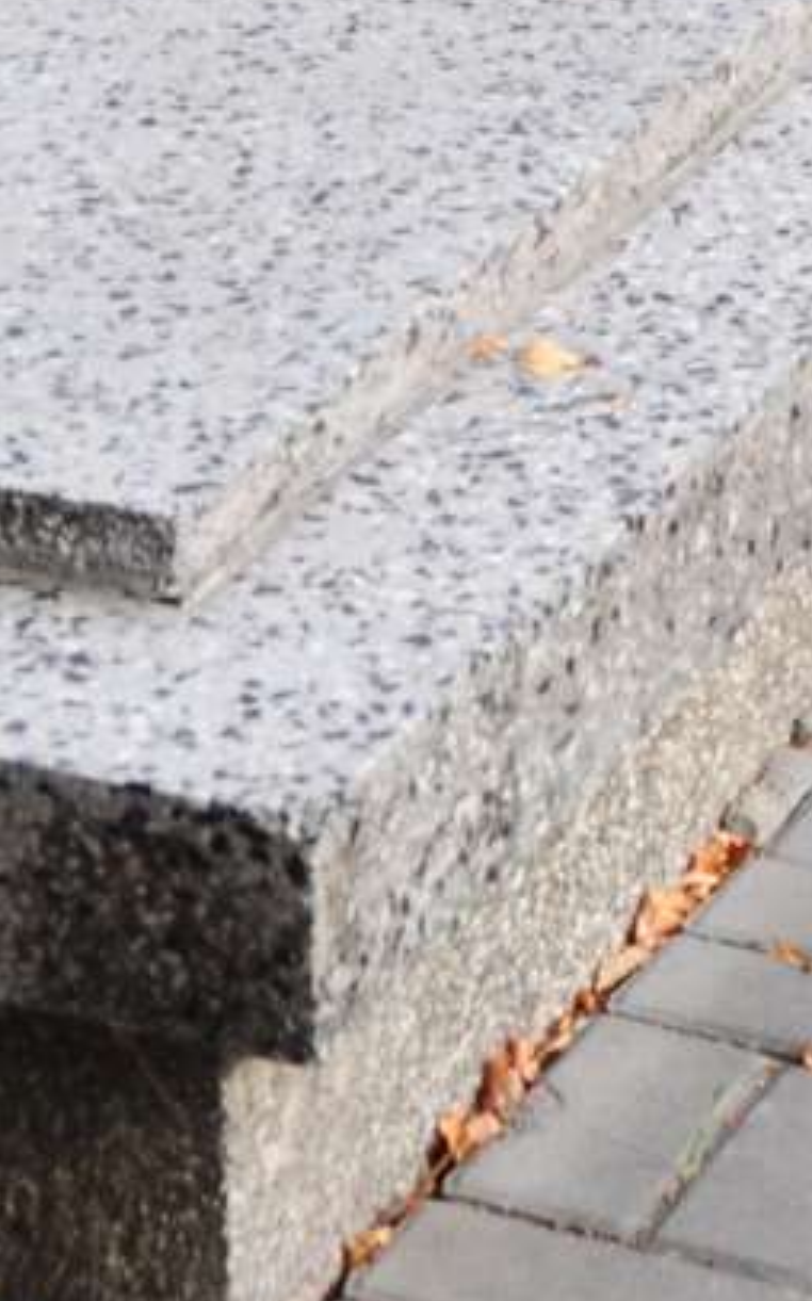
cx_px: 559
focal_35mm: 161
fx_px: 5707
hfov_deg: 8.1
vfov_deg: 12.1
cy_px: -943
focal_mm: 20
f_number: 5
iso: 250
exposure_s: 1/500
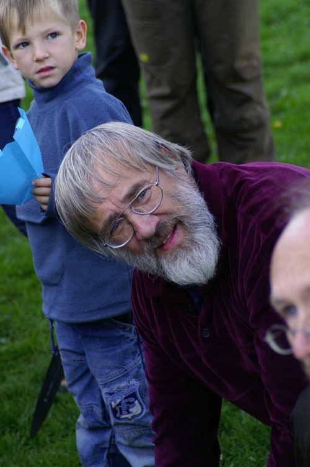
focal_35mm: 120
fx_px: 1553
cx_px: 155
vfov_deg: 17.1
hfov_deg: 11.4
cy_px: 234
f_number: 4.5
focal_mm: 80
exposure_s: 1/90
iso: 200
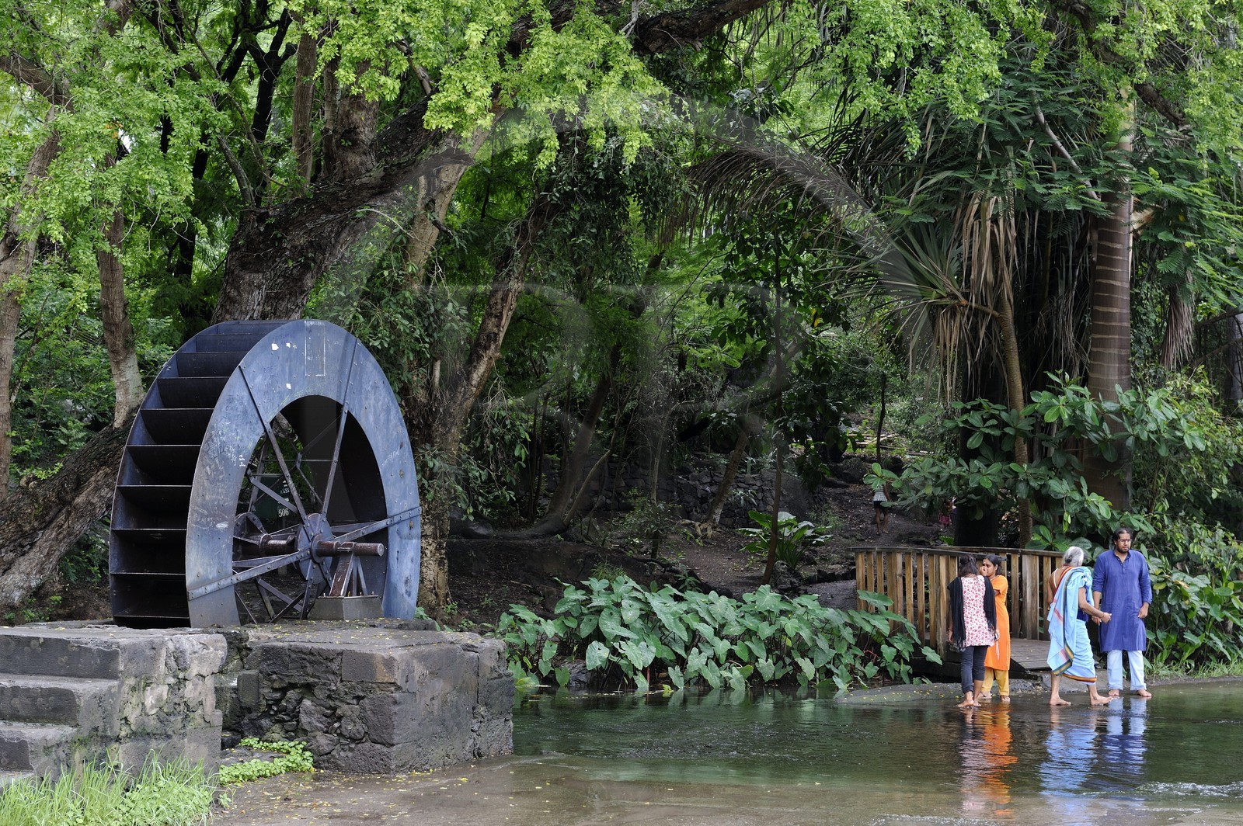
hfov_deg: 32.4
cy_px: 413
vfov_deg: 21.9
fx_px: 2139
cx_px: 622
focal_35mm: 62
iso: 800
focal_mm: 62
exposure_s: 1/160
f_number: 7.1
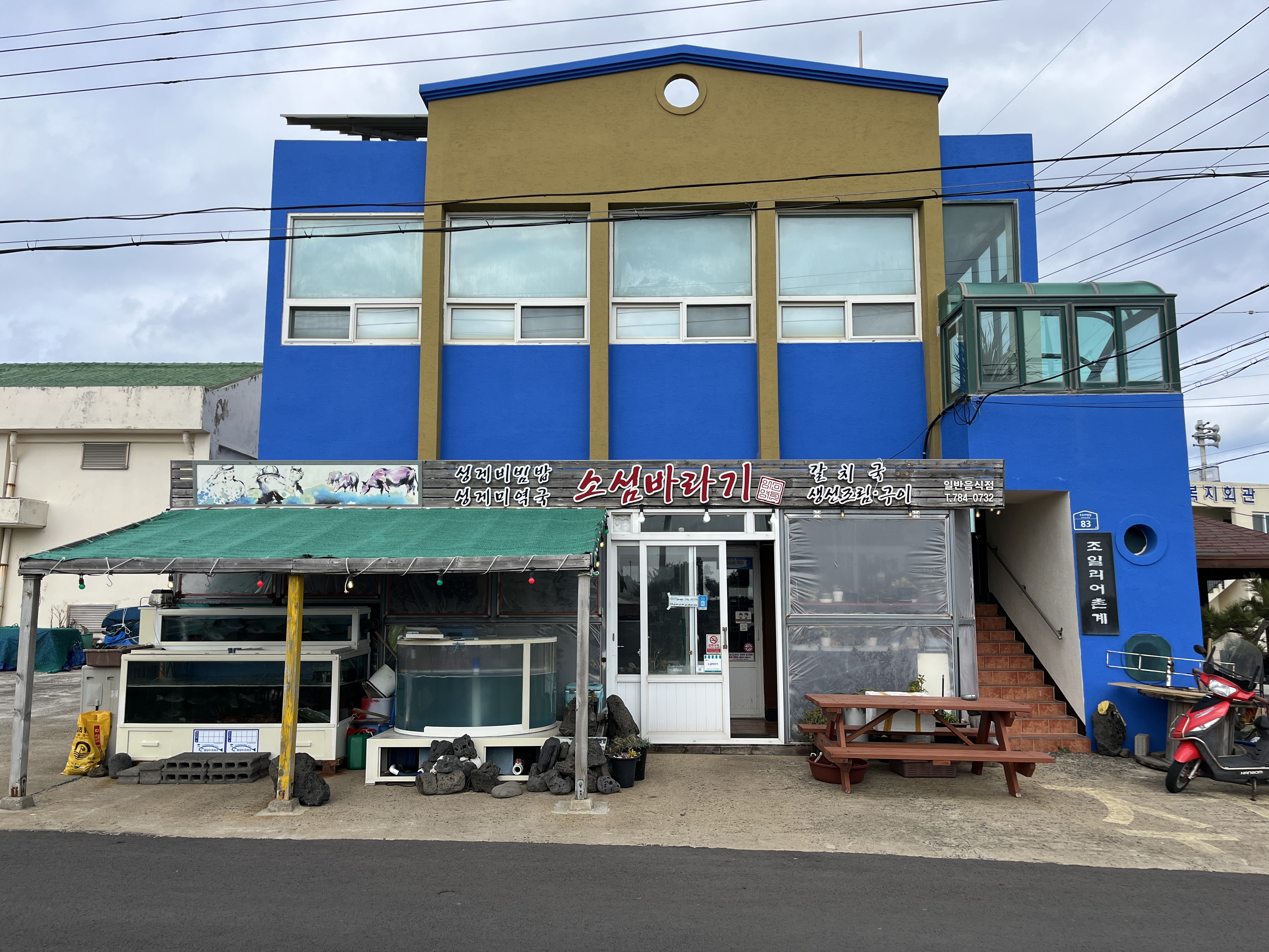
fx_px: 953
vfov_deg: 53.1
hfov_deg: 67.3
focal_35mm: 26
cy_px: 476
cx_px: 634
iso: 50
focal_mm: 5.1
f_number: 1.6
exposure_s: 1/3049
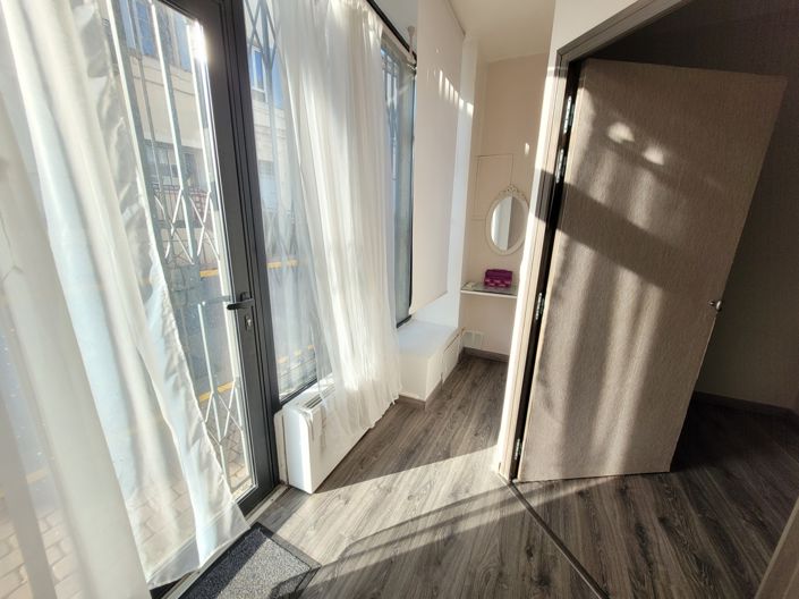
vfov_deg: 89.9
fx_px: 300
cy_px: 300
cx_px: 400
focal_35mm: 13
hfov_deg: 106.2
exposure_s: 1/180
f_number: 2.2
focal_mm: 1.74
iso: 40
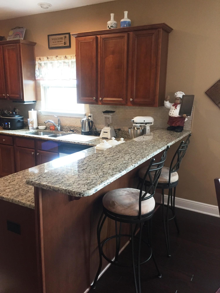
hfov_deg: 48.2
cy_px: 146
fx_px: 246
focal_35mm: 29
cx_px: 110
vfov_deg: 61.7
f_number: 2.2
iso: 160
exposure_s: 1/30
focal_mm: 4.15
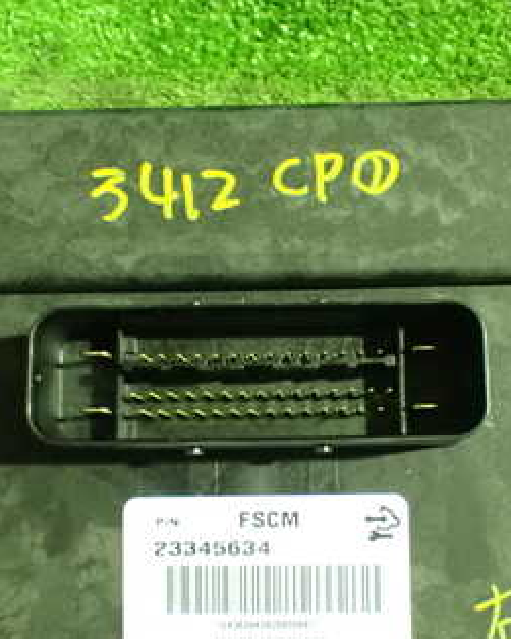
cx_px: 283
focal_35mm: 56
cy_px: 389
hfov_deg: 27.1
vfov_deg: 33.5
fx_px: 1059
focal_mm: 5.4
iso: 1600
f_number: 2.3
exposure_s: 1/25
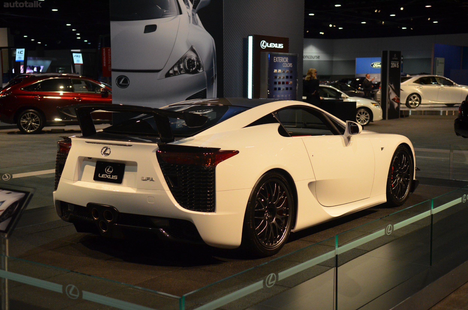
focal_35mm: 51
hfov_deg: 39.0
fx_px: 662
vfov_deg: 26.4
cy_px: 155
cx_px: 234
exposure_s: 1/320
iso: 1600
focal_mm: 34
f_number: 2.8
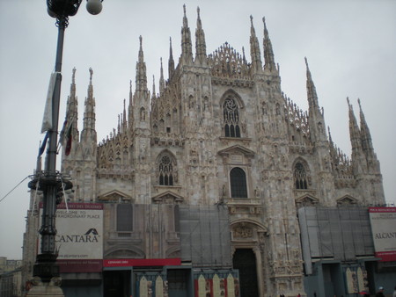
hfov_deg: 49.0
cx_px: 198
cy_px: 148
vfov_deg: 37.8
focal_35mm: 38
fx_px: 435
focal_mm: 6.3
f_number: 3.1
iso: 75
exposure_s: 1/59.7
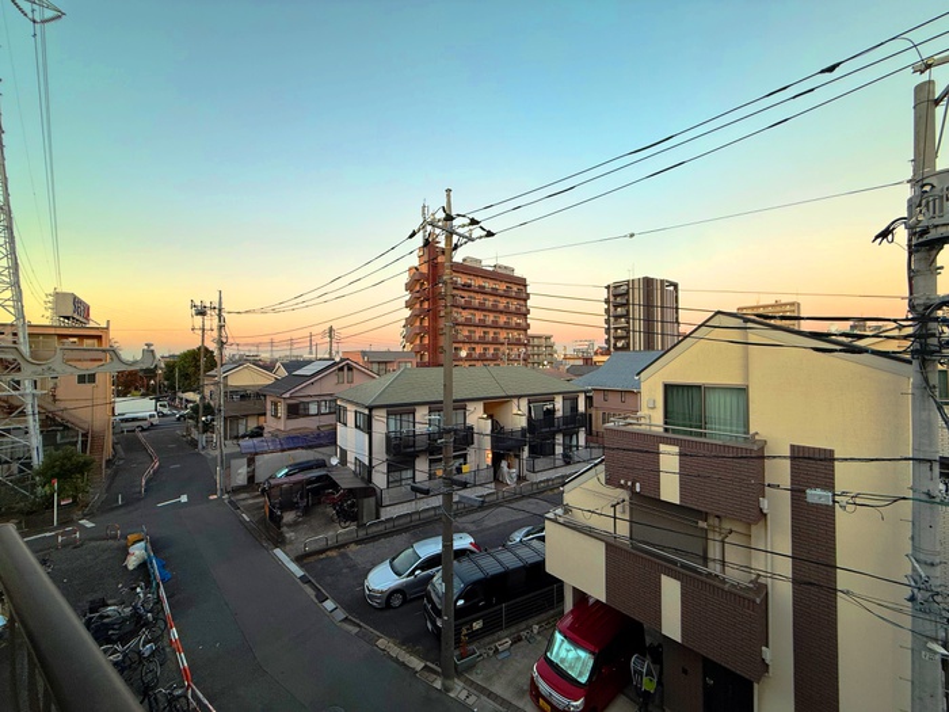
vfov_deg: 85.7
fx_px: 384
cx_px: 474
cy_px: 356
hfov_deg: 102.1
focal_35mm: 14
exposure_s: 1/99
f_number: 2.2
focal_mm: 2.22
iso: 80
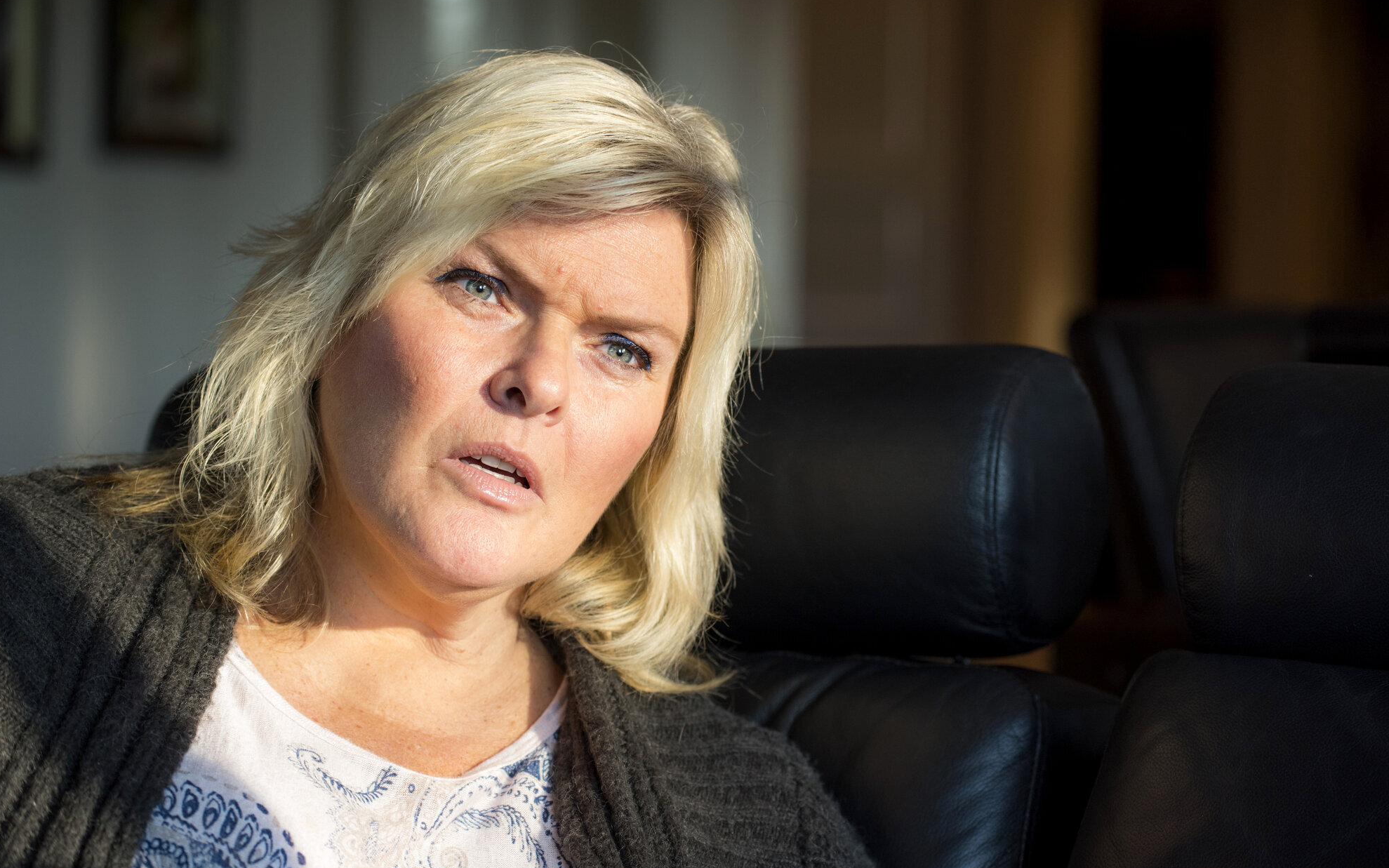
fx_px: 3823
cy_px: 437
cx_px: 698
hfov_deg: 20.6
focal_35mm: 101
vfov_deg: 13.0
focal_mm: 98
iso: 800
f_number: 4.5
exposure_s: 1/125
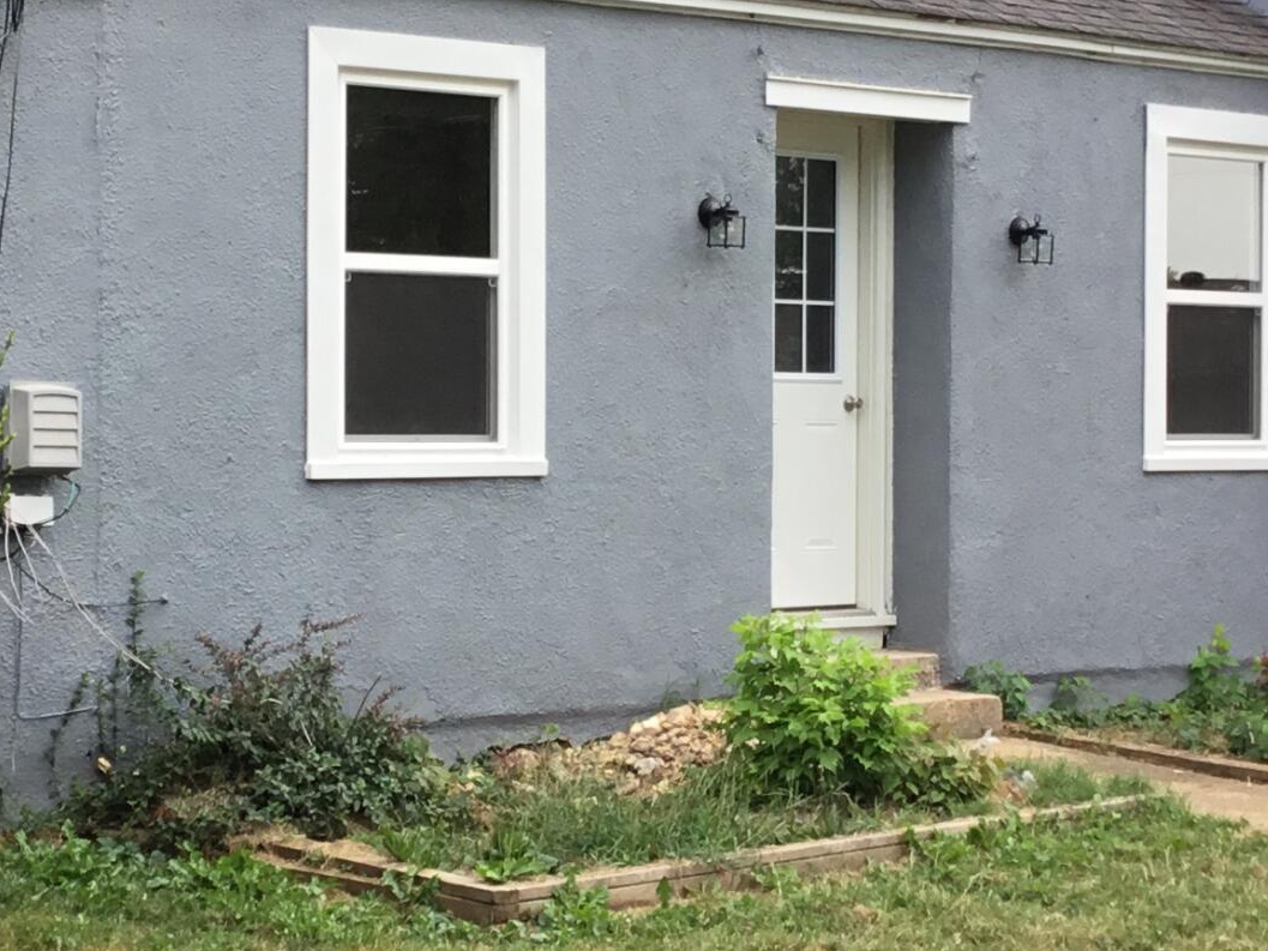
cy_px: 331
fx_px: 3224
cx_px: 420
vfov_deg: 16.8
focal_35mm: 88
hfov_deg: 22.2
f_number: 2.4
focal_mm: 3.3
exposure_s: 1/237
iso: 25
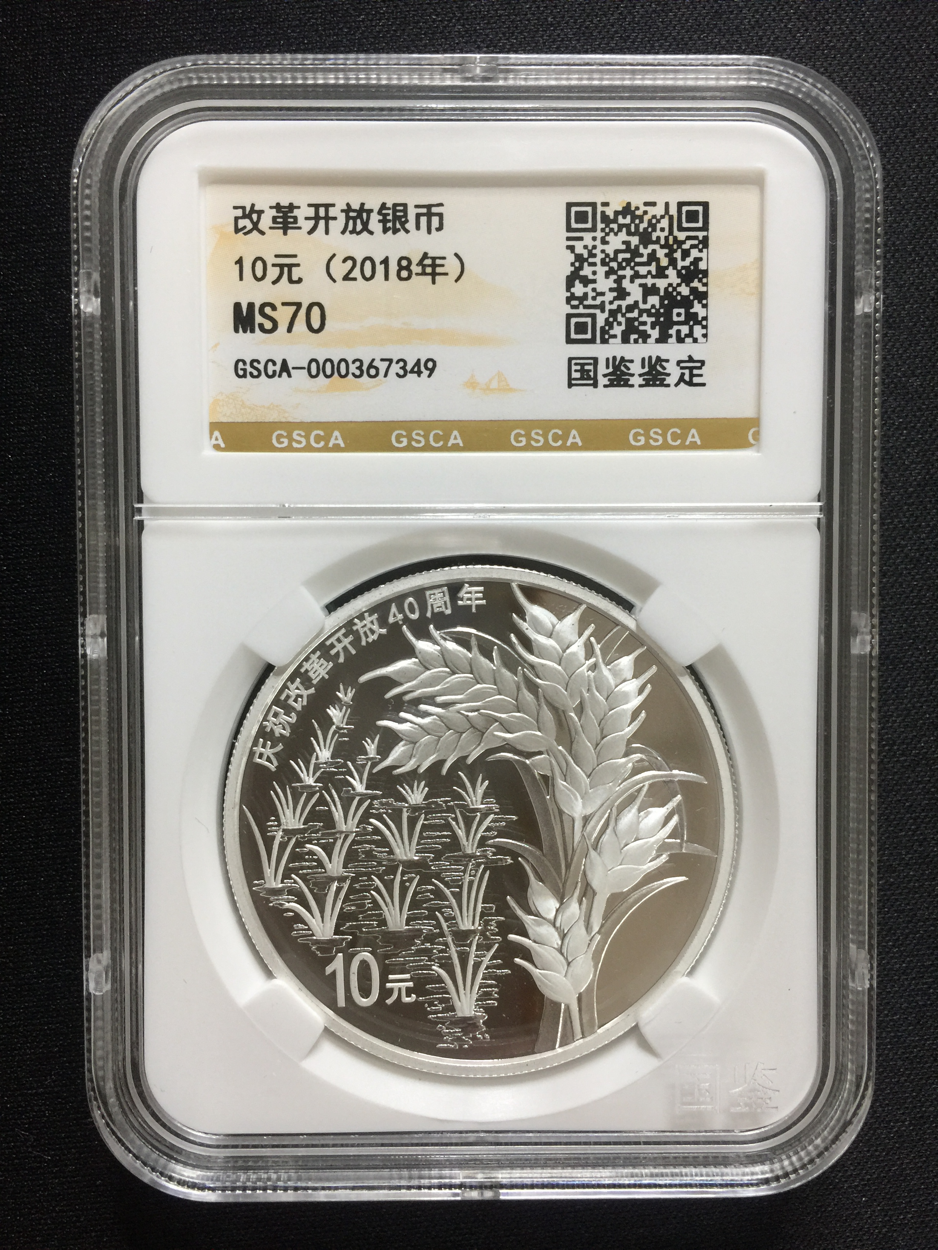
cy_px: 625
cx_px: 469
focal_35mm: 29
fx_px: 1048
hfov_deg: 48.2
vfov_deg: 61.7
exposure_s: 1/33
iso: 64
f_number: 2.2
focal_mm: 4.15
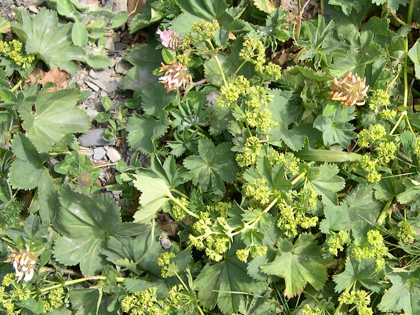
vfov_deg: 37.7
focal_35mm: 38
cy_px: 158
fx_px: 461
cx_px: 210
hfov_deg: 49.0
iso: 100
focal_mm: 8
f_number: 2.8
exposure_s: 1/545
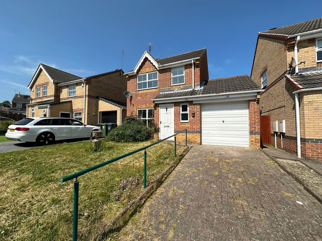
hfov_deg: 102.1
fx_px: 130
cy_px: 120
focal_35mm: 14
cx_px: 161
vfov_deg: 85.7
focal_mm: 2.22
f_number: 2.2
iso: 50
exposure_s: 1/3040
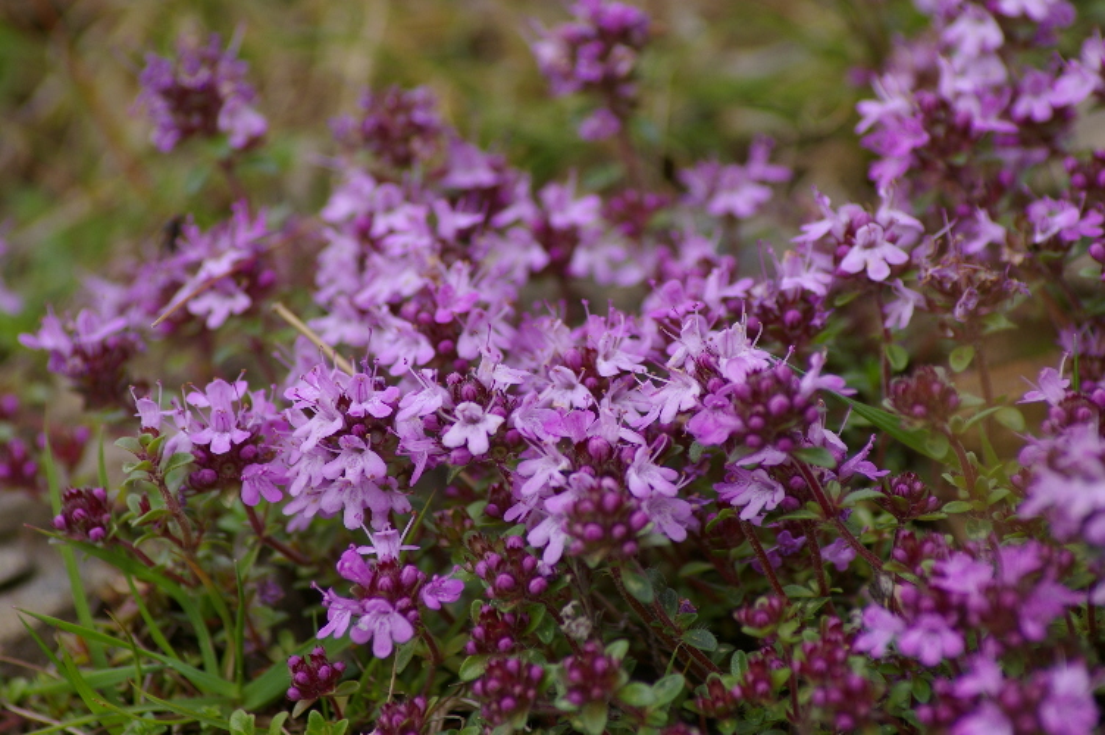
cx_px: 552
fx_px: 8280
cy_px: 368
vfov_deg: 5.1
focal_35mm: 270
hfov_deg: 7.6
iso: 200
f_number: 6.7
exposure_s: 1/350
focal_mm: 180
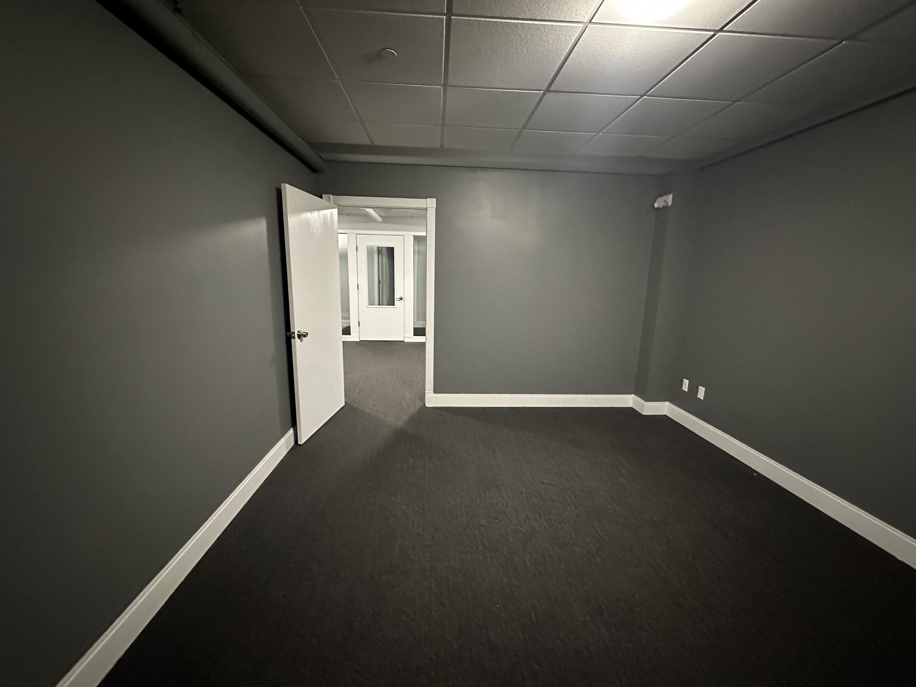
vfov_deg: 85.7
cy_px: 344
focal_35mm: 14
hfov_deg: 102.1
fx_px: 370
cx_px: 458
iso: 1250
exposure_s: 1/40
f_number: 2.2
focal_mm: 2.22
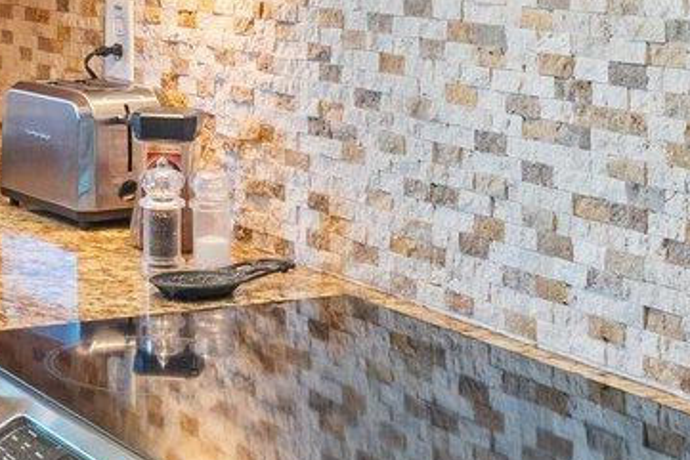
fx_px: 1651
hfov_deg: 22.2
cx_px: -90
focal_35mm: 86
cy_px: -104
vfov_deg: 15.3
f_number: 8
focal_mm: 15.2
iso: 400
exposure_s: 1/8
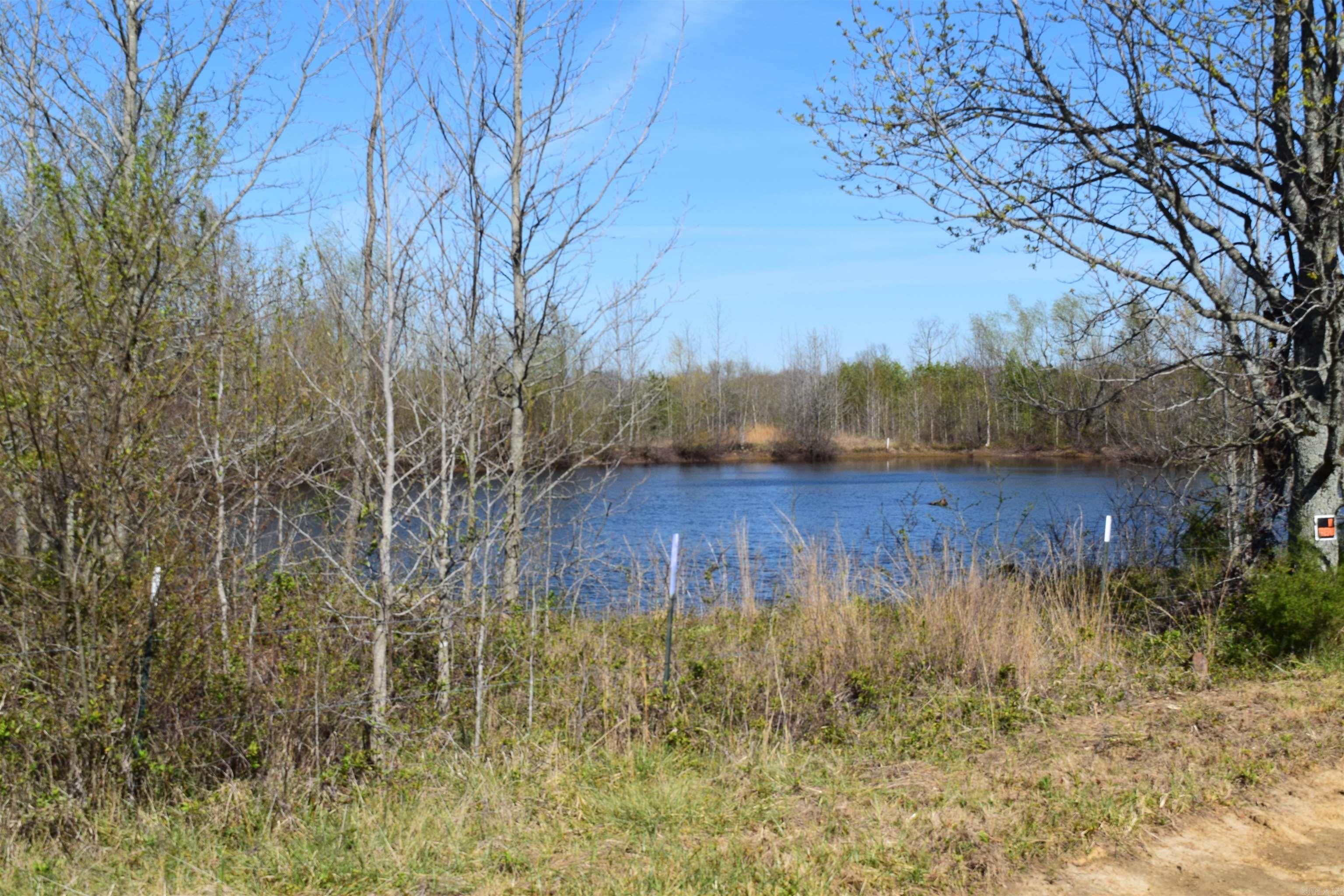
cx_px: 672
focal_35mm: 46
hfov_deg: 42.3
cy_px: 448
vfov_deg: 28.9
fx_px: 1736
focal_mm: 31
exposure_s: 1/500
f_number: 11
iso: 320
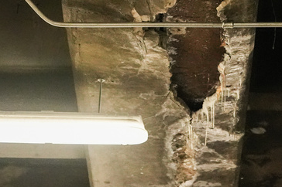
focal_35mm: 183
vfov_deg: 7.5
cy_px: 22
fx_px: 1432
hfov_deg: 11.2
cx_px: 173
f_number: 2
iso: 6400
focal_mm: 65
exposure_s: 1/500
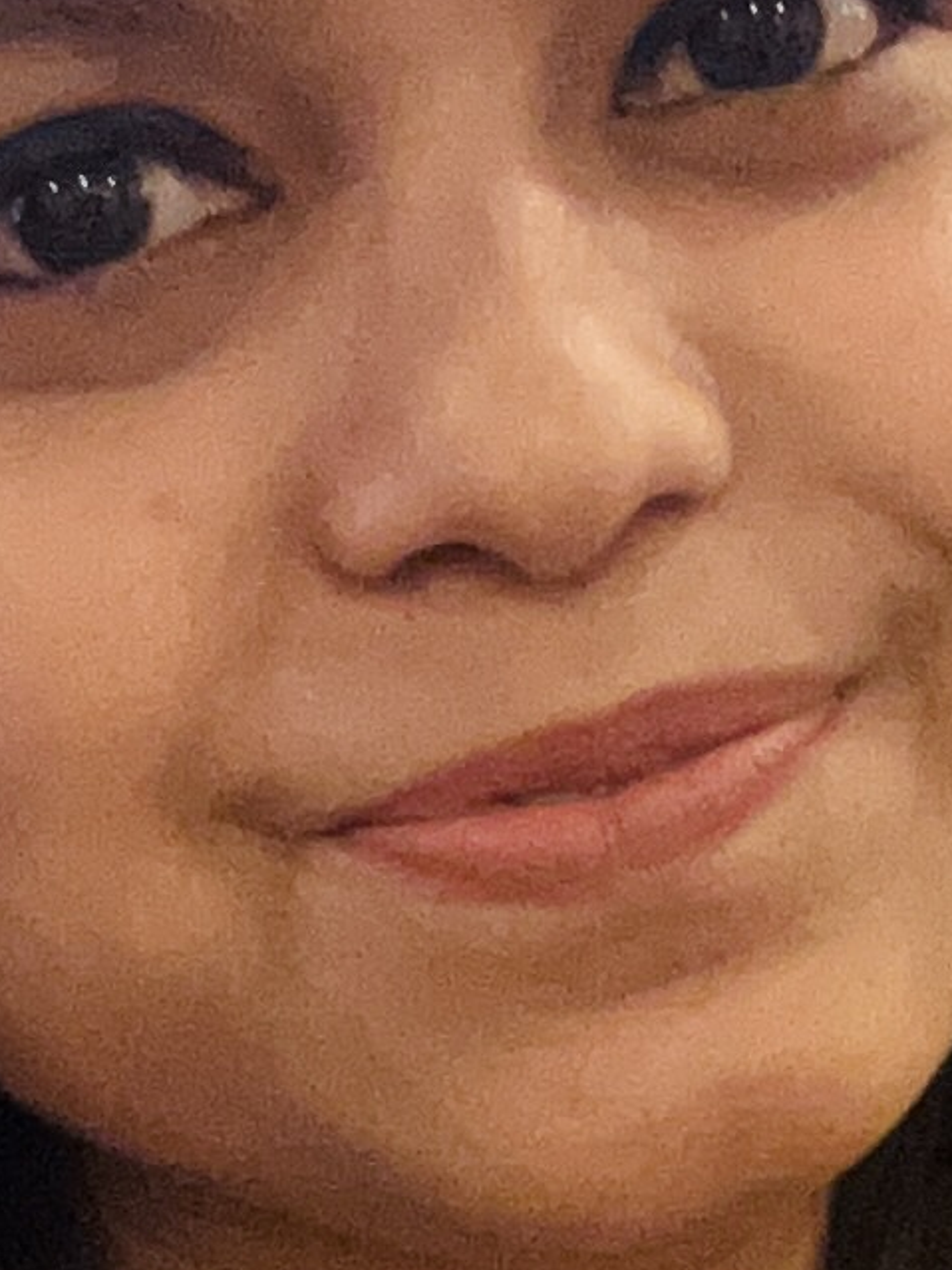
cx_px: 541
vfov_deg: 13.0
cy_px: 1785
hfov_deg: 10.2
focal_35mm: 145
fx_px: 5319
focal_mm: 2.69
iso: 500
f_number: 1.9
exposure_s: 1/25
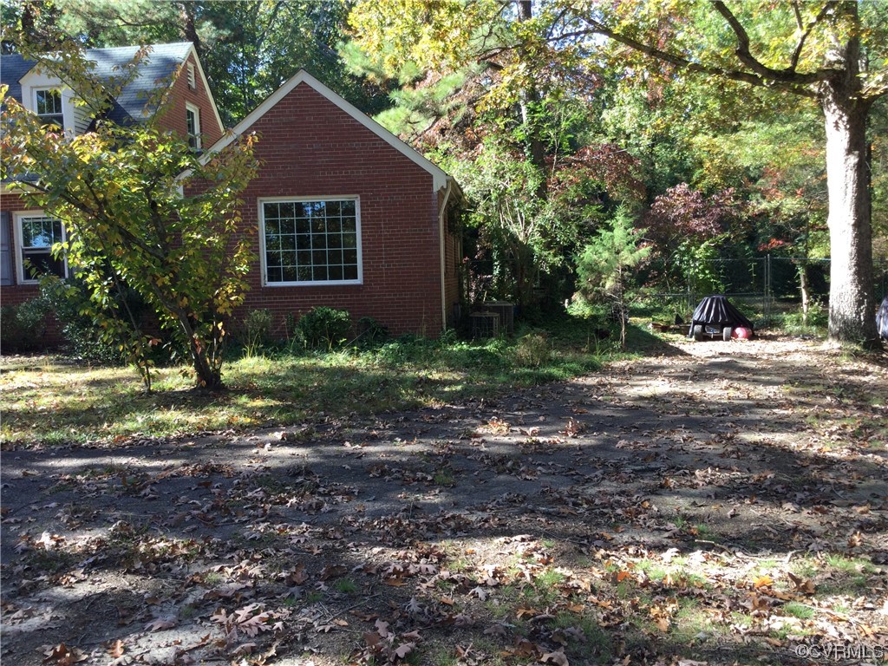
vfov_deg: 45.4
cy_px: 333
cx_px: 444
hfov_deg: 58.4
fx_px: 795
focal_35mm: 31
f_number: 2.4
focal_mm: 3.3
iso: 25
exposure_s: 1/120
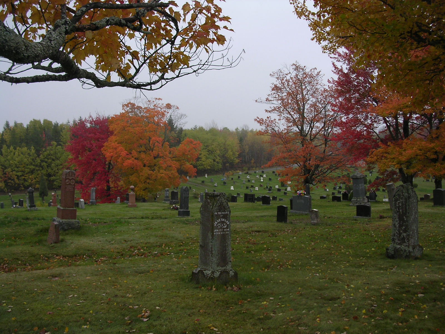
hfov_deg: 49.0
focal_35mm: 38
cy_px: 167
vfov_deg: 37.7
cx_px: 222
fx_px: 489
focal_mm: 5.8
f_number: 2.8
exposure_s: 1/490
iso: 100
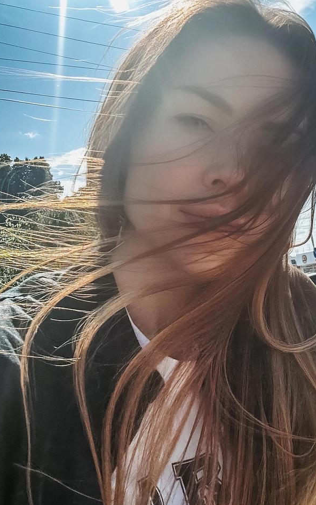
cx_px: 241
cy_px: 247
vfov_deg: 46.2
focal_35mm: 43
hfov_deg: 29.4
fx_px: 592
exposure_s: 1/950
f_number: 1.9
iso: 25
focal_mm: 2.69
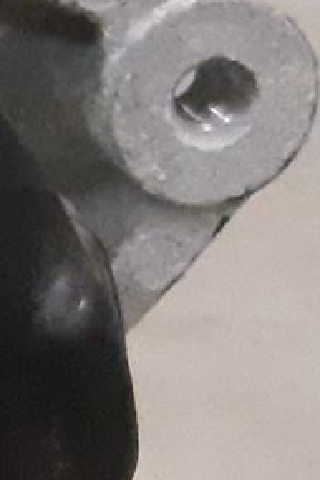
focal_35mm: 191
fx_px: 2550
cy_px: 536
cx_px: -577
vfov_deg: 10.6
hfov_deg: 6.6
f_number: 1.7
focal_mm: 3.93
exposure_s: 1/222
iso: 800
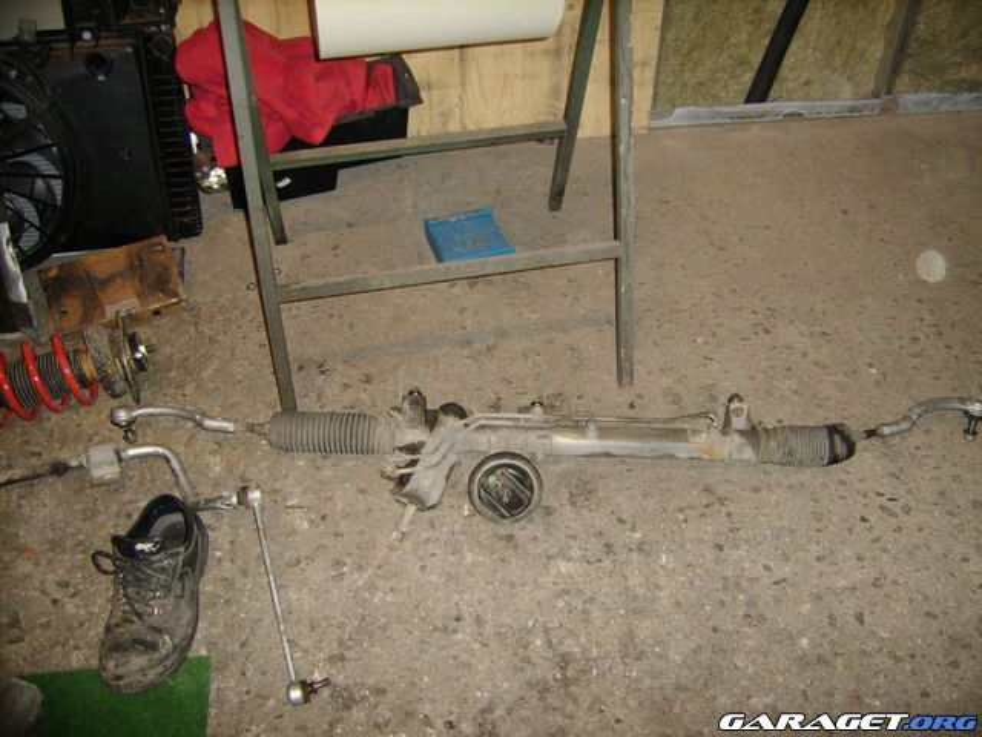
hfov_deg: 52.6
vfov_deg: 40.7
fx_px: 993
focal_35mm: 35
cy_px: 368
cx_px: 491
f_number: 2.8
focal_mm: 5.95
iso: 218
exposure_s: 1/30
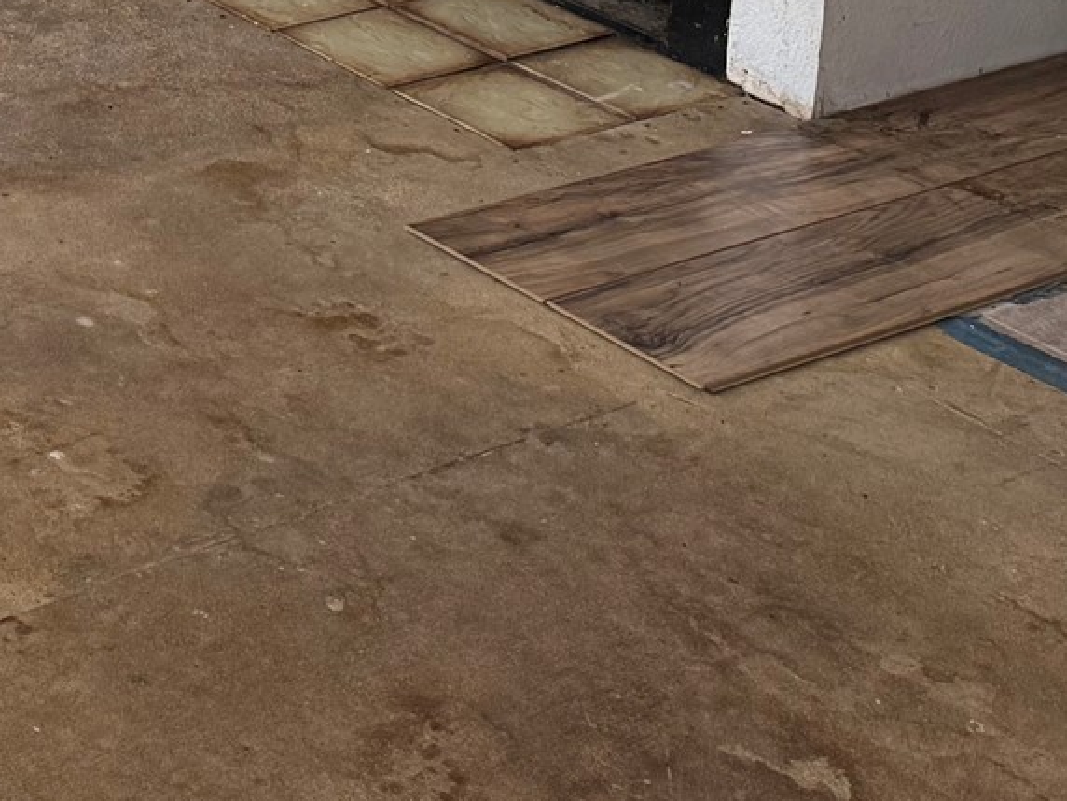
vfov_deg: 15.5
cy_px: -471
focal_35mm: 86
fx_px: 2651
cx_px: -328
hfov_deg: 20.7
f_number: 1.78
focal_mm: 6.76
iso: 200
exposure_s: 1/107
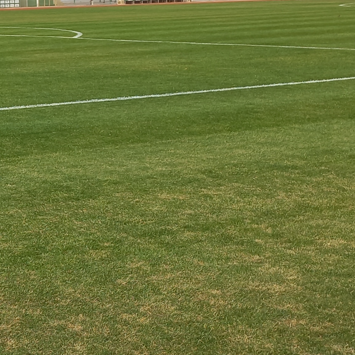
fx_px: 1033
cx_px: -108
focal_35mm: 89
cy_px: 85
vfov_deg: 19.4
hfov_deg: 18.2
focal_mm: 4.6
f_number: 1.8
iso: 25
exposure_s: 1/585
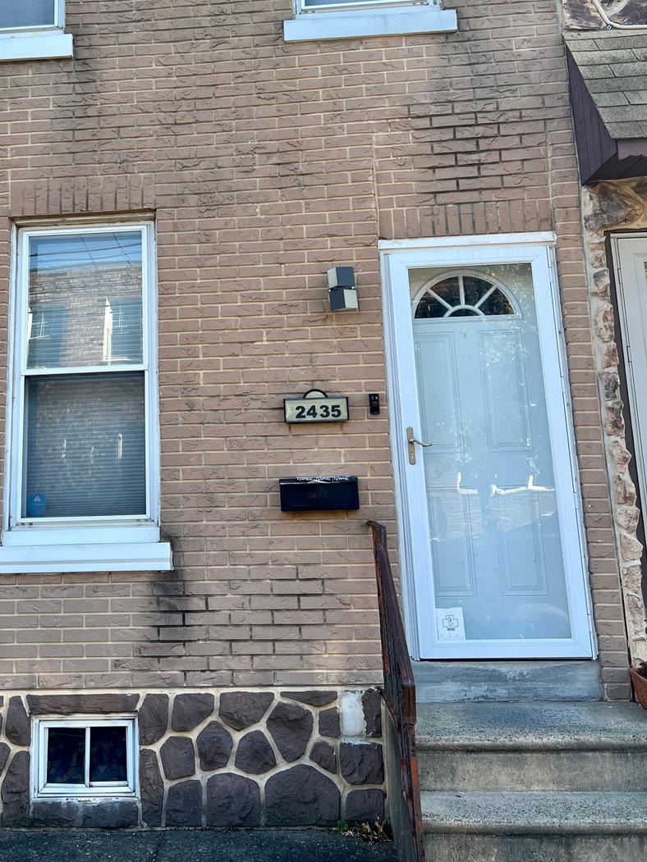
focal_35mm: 38
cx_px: 210
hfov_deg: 37.3
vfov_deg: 48.1
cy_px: 282
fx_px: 947
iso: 50
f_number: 1.5
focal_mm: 5.7
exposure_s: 1/646
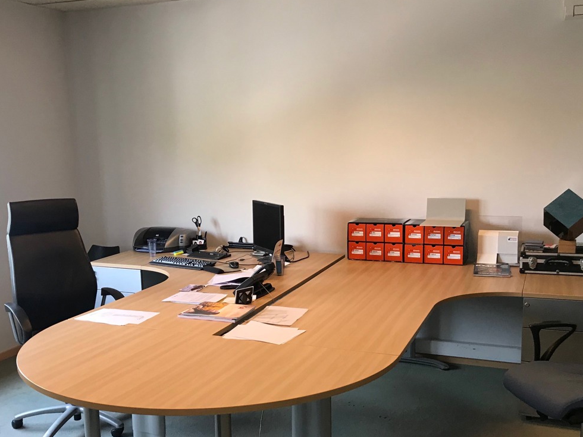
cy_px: 260
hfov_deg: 47.9
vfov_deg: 36.7
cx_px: 289
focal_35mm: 39
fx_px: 657
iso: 32
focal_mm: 3.99
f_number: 1.8
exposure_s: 1/33
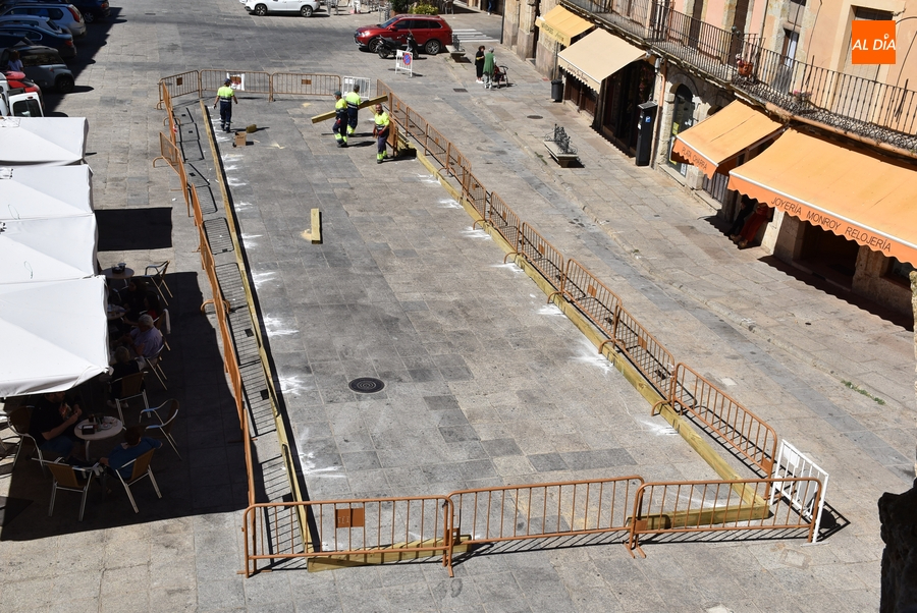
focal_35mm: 40
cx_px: 458
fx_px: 1033
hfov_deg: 47.9
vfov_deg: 33.1
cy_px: 306
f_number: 10
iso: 200
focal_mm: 27
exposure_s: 1/400
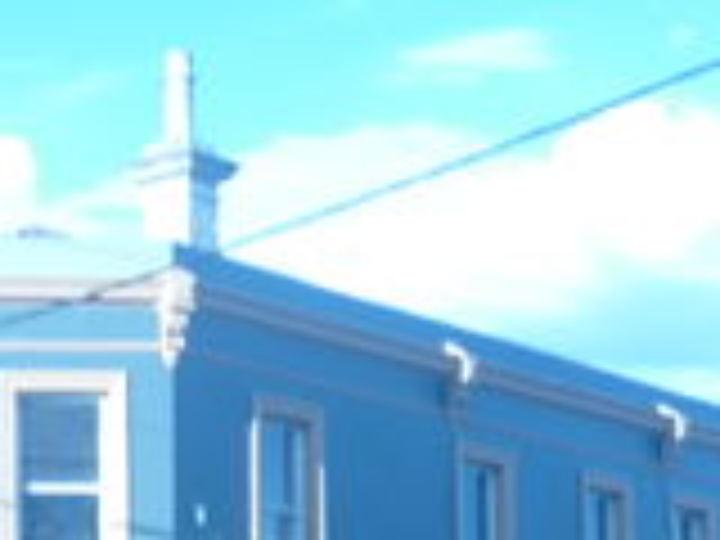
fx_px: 2558
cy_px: 702
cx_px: -72
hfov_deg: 15.6
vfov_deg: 11.7
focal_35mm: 123
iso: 200
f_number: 11
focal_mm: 7.3
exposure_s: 1/80
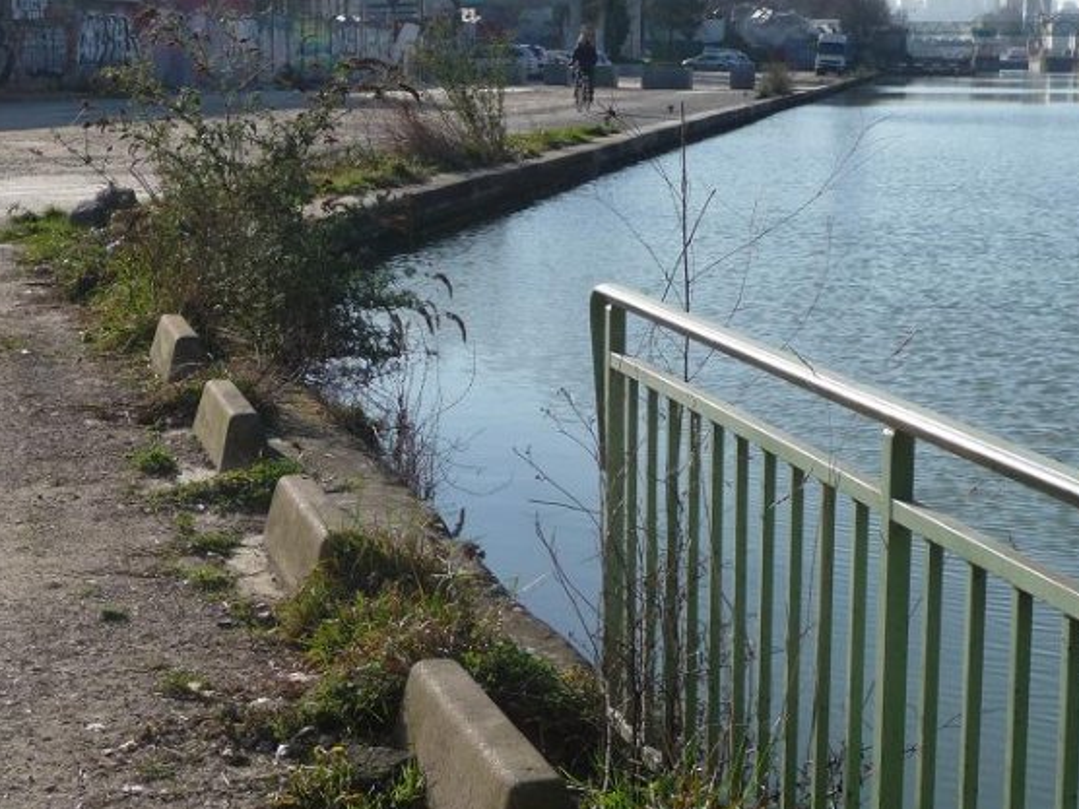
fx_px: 2244
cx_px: 518
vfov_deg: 20.4
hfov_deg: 27.0
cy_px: 332
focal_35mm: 72
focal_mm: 8.5
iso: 100
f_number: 4.2
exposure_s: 1/640
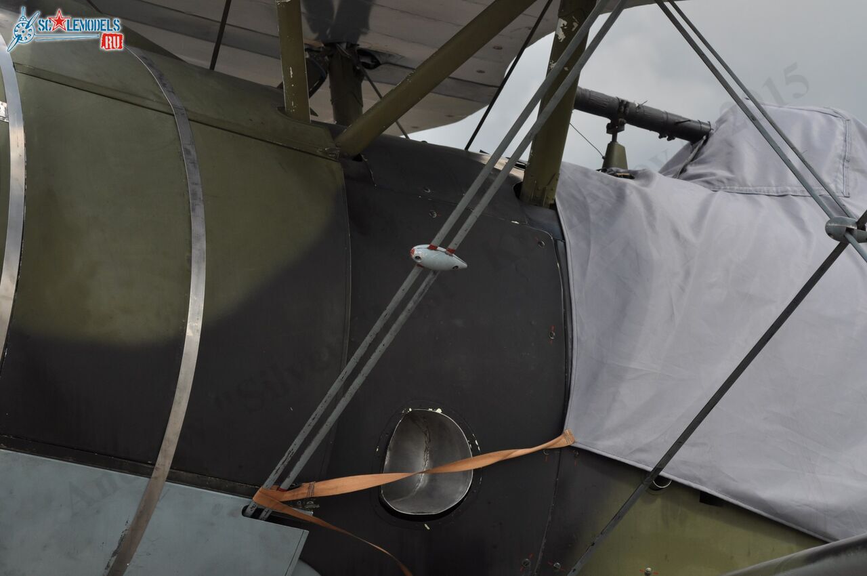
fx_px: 4510
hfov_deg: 11.0
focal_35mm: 188
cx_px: 434
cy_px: 288
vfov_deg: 7.3
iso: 200
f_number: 8
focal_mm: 125
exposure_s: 1/320
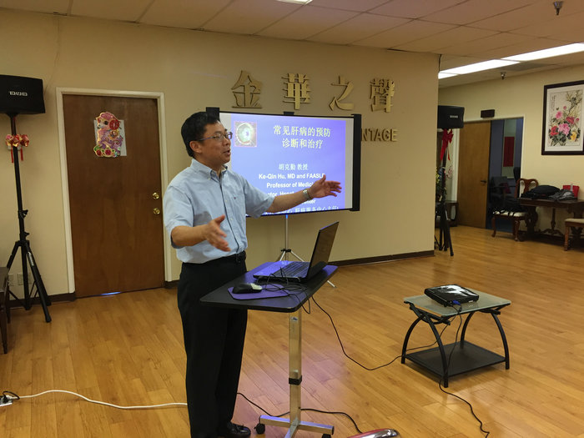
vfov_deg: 48.2
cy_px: 219
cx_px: 292
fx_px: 489
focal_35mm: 29
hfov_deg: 61.7
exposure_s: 1/30
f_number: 2.2
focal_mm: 4.15
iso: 40
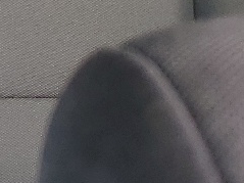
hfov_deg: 9.1
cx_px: -491
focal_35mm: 174
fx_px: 1226
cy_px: -37
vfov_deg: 8.4
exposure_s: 1/60.2
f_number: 1.5
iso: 50
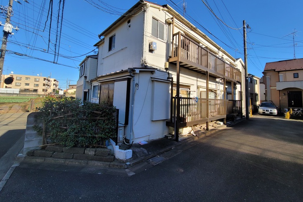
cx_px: 156
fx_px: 118
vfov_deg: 80.7
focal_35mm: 14
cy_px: 86
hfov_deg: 104.2
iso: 64
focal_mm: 2.2
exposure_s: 1/1182
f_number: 2.2
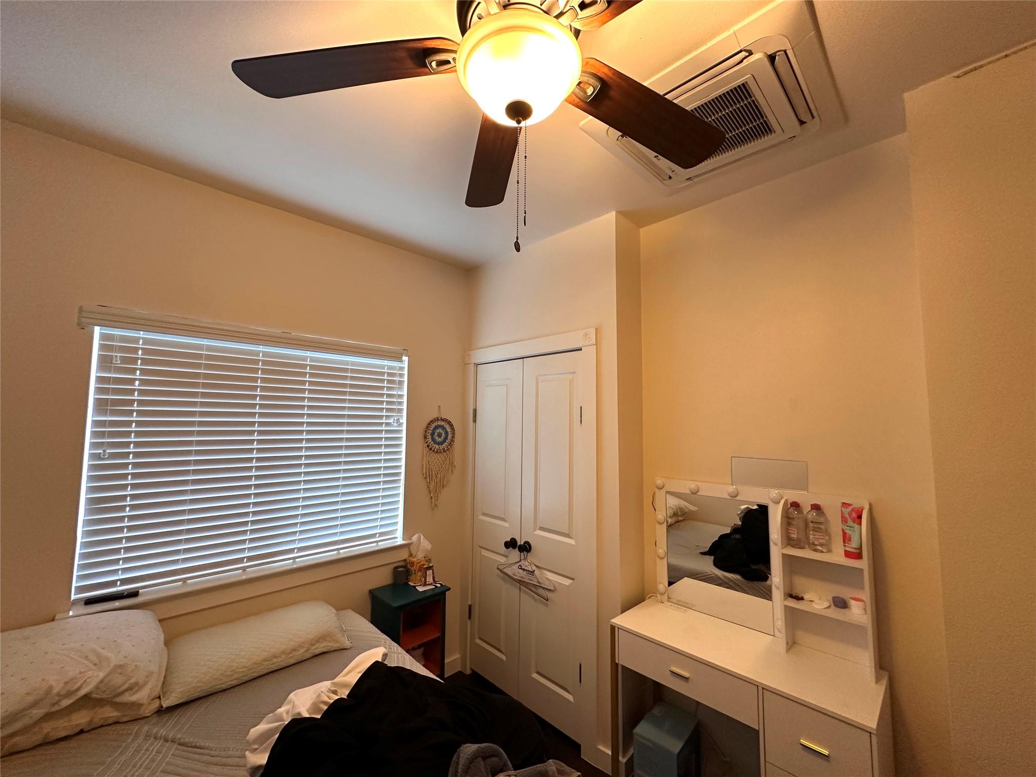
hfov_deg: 102.1
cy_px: 388
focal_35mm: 14
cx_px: 518
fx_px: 419
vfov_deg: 85.7
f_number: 2.2
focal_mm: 2.22
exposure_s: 1/60
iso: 250
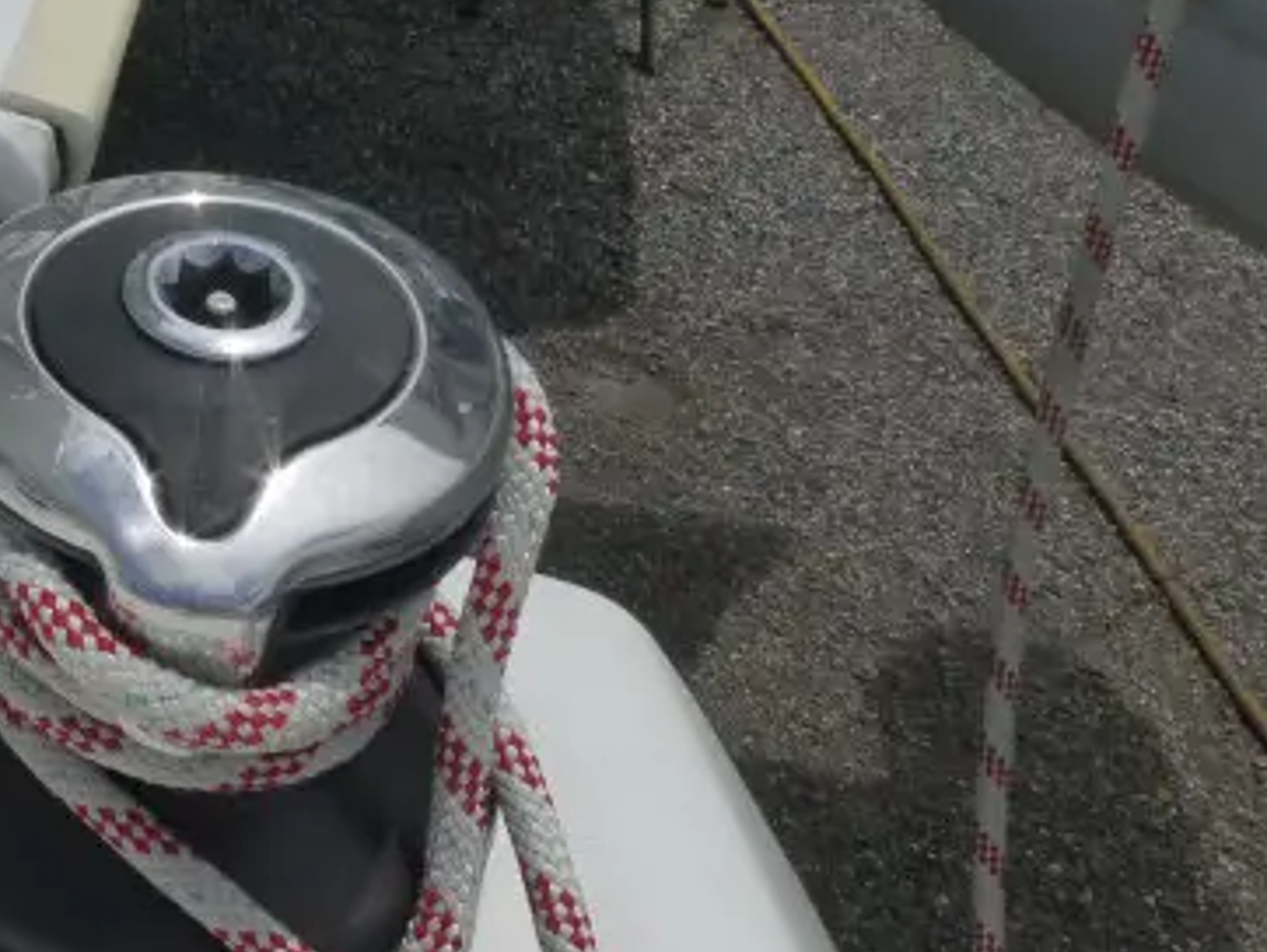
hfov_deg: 32.2
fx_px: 1941
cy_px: 343
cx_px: -102
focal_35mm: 53
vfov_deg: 27.4
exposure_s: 1/2000
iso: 160
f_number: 5.6
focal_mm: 4.3
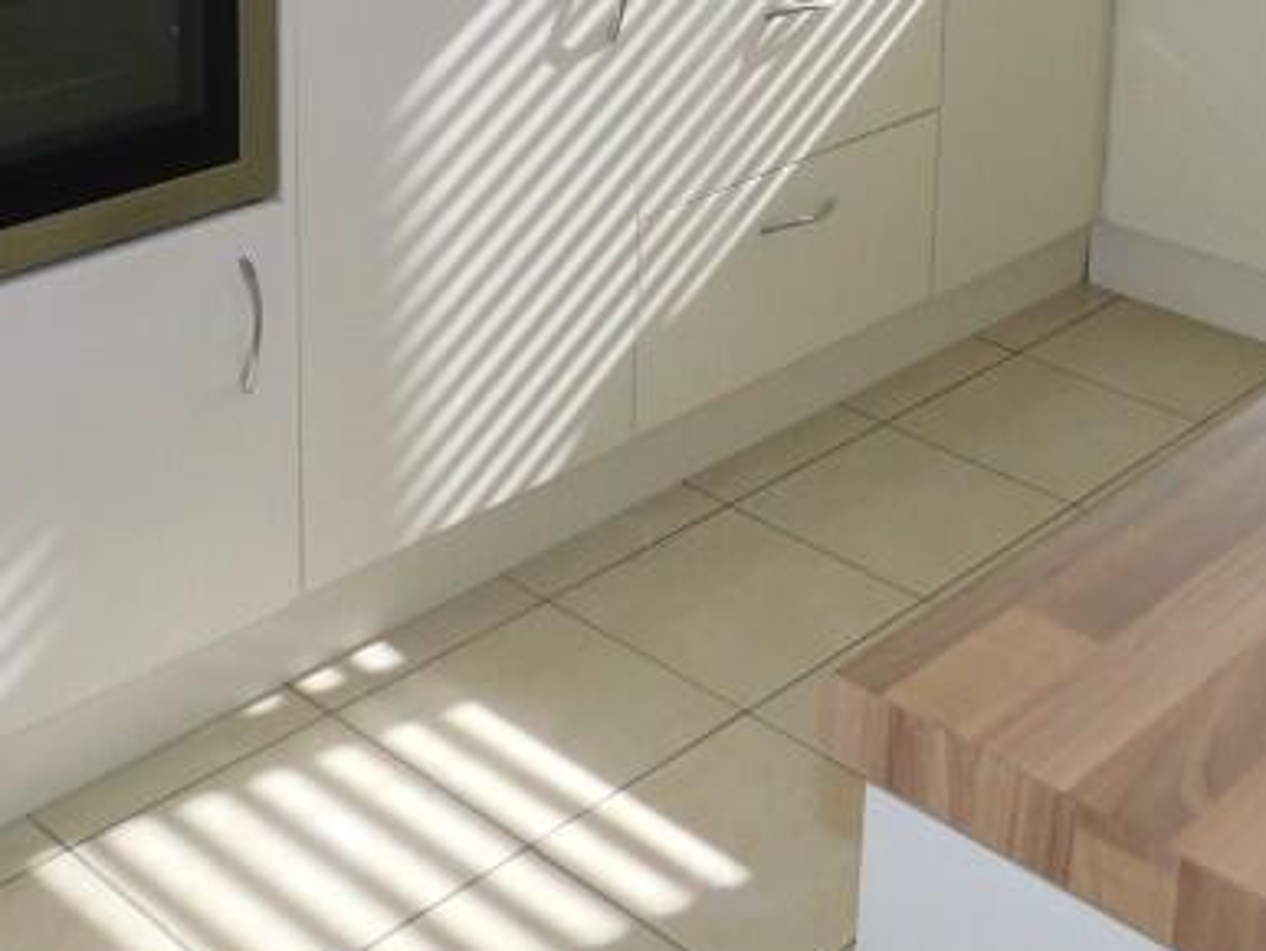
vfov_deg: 22.4
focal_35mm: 61
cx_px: 761
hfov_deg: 31.6
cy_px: -157
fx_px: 2232
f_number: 3
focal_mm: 4
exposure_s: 1/400
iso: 125
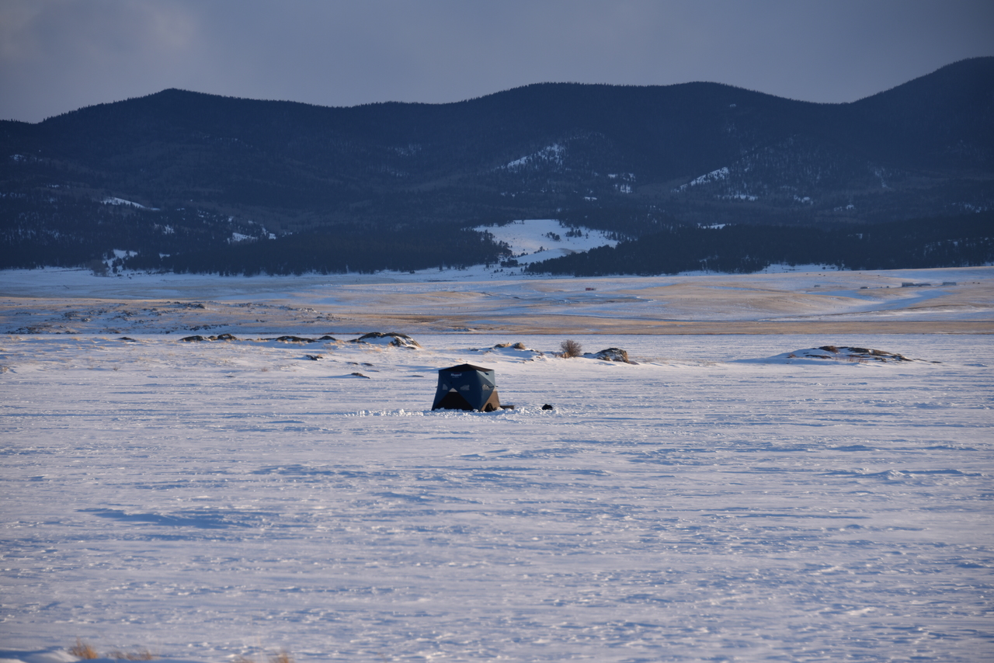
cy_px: 332
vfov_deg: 10.2
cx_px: 497
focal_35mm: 135
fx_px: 3728
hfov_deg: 15.2
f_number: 5.6
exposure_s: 1/320
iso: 100
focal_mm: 135
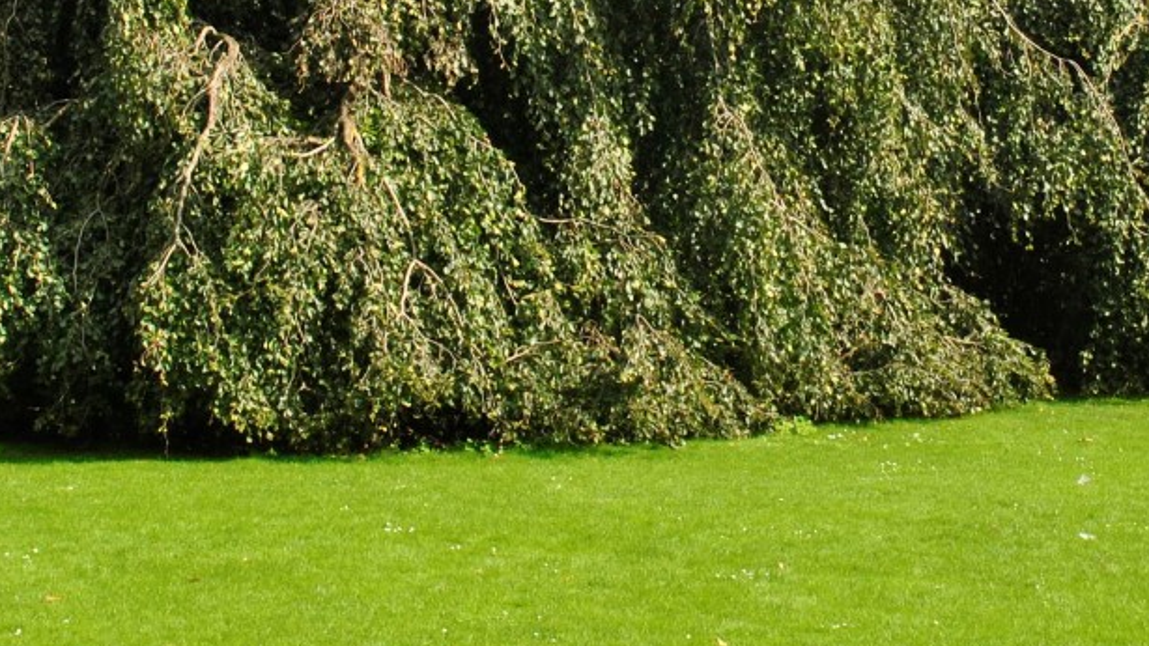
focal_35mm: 99
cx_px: 722
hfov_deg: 21.5
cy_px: -82
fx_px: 3016
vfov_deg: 12.0
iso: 200
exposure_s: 1/200
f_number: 10
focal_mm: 24
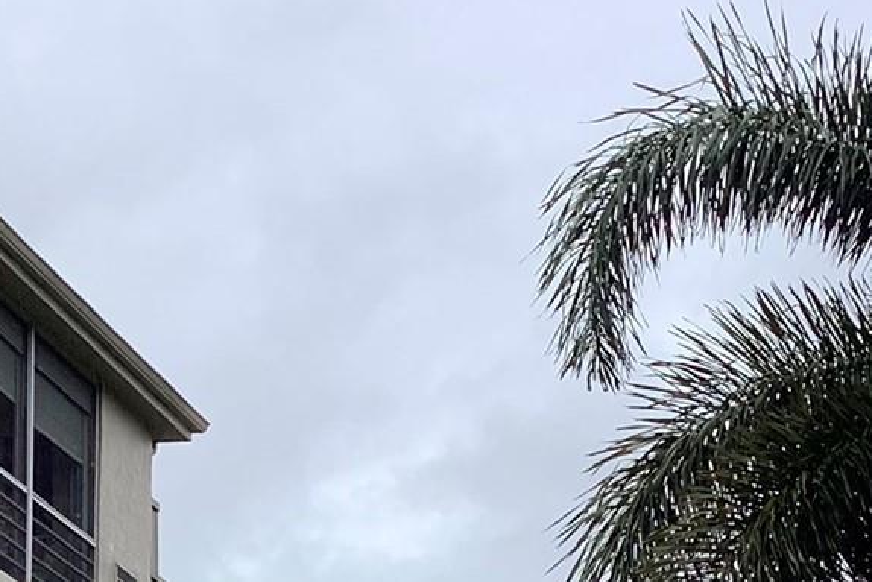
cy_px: 991
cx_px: 504
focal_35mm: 115
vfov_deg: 11.2
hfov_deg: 17.8
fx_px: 2786
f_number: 2.4
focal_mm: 3.3
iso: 25
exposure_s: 1/721
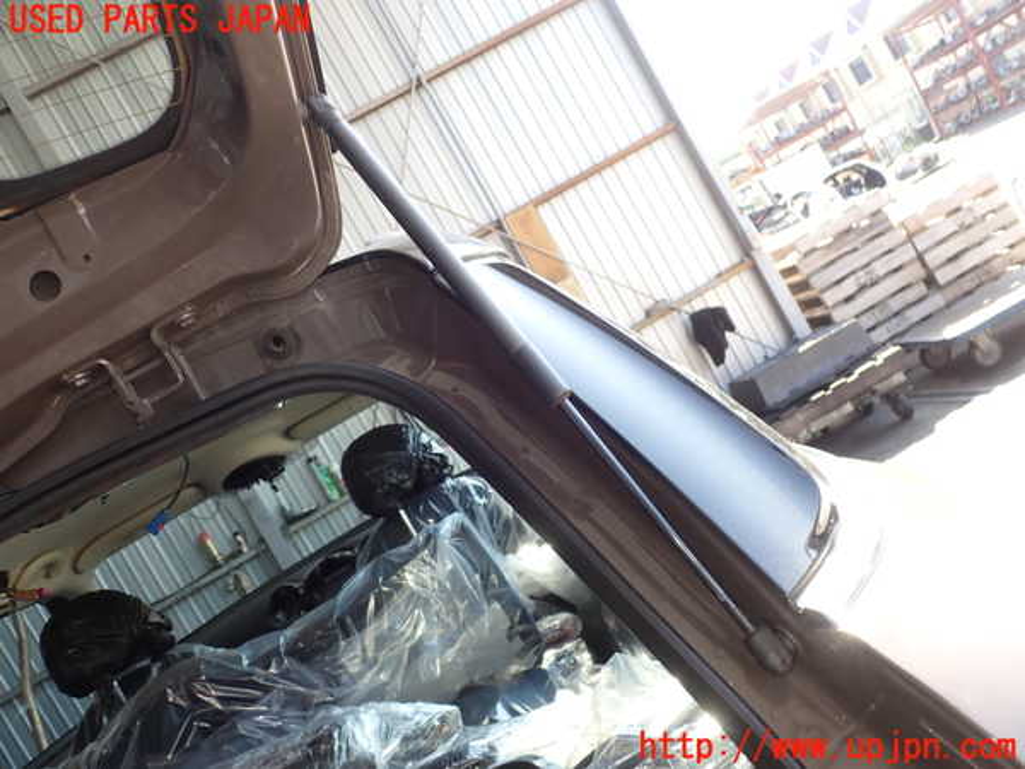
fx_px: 888
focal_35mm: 30
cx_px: 512
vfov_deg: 46.8
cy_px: 384
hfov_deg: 60.0
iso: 100
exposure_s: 1/100
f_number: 3.2
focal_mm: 5.4
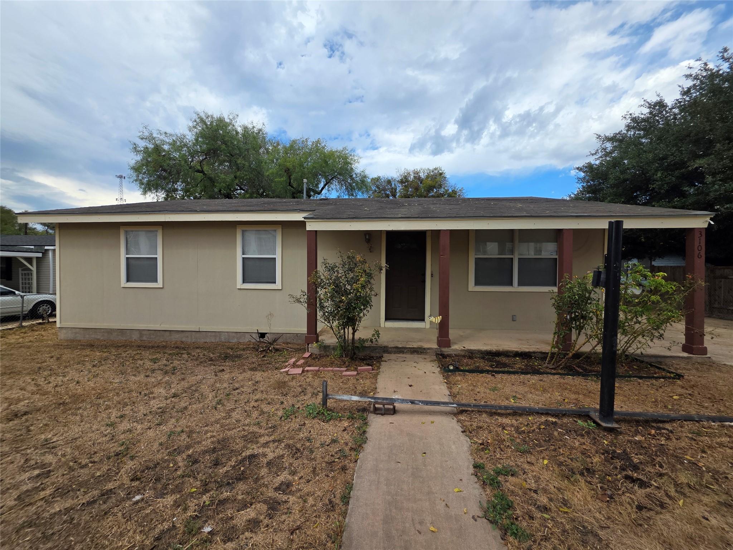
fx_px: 275
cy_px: 275
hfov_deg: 106.2
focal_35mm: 13
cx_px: 366
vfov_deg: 89.9
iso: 40
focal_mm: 2.2
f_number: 1.9
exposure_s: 1/1218
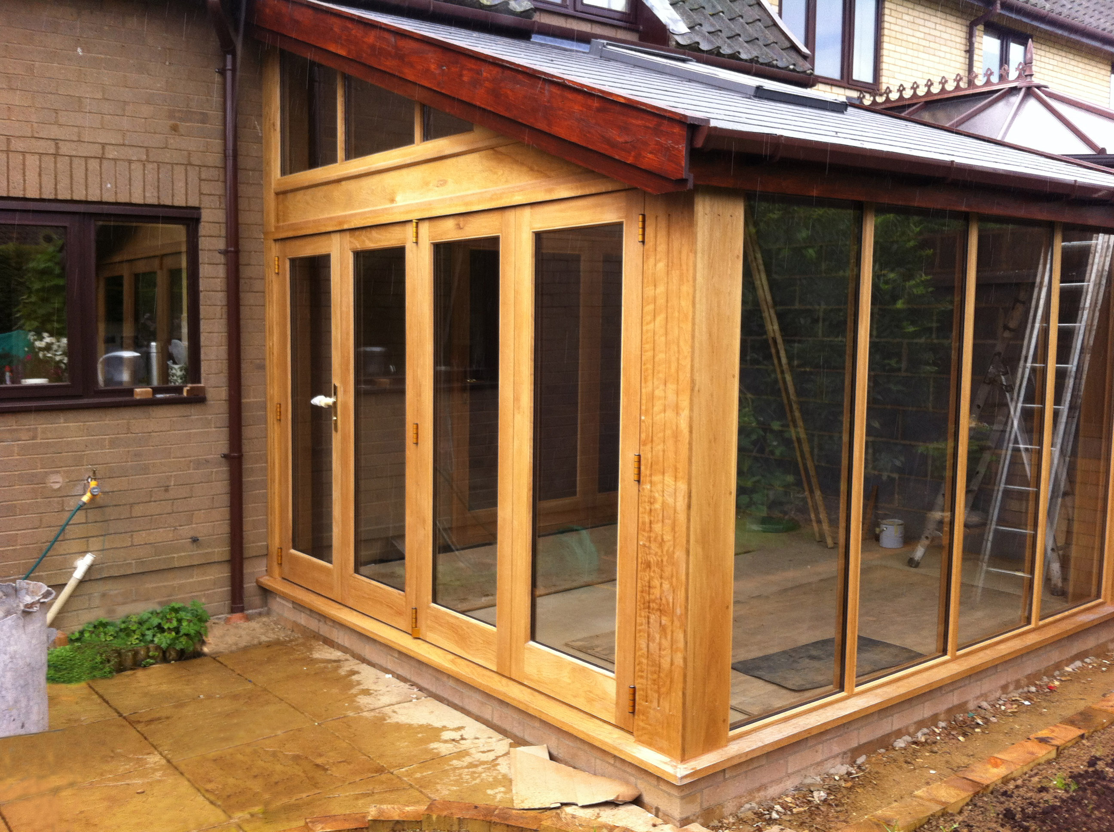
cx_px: 557
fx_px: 1125
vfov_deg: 40.6
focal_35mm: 35
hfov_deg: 52.7
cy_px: 416
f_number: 2.8
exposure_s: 1/189
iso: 80
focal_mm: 3.85
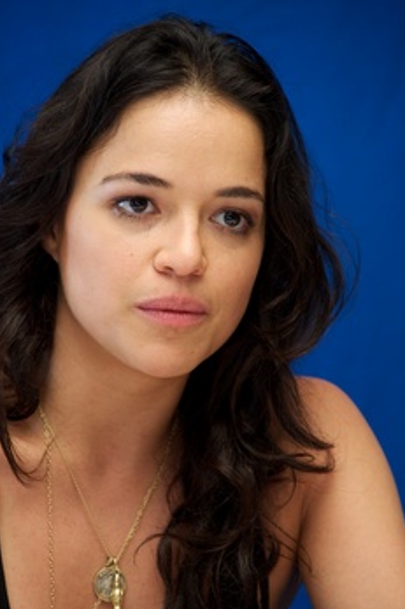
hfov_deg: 6.0
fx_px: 3893
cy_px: 340
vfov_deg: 9.0
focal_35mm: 230
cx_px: 177
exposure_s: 1/60
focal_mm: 200
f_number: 5.6
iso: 1000
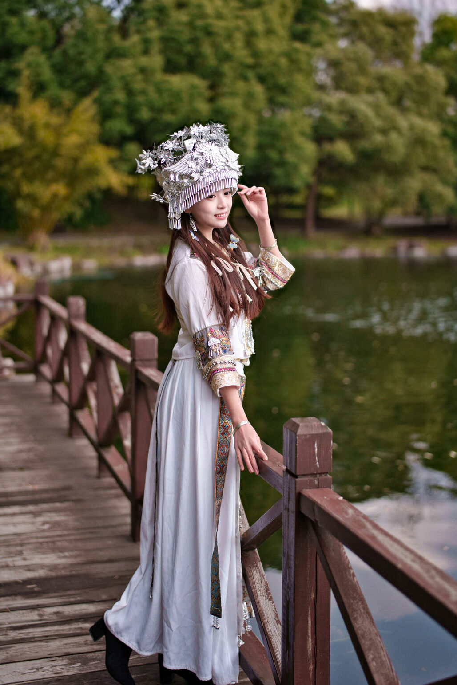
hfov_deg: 26.5
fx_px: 971
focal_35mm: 51
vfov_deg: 38.9
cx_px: 230
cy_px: 339
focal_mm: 50
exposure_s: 1/6400
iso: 100
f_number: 1.4
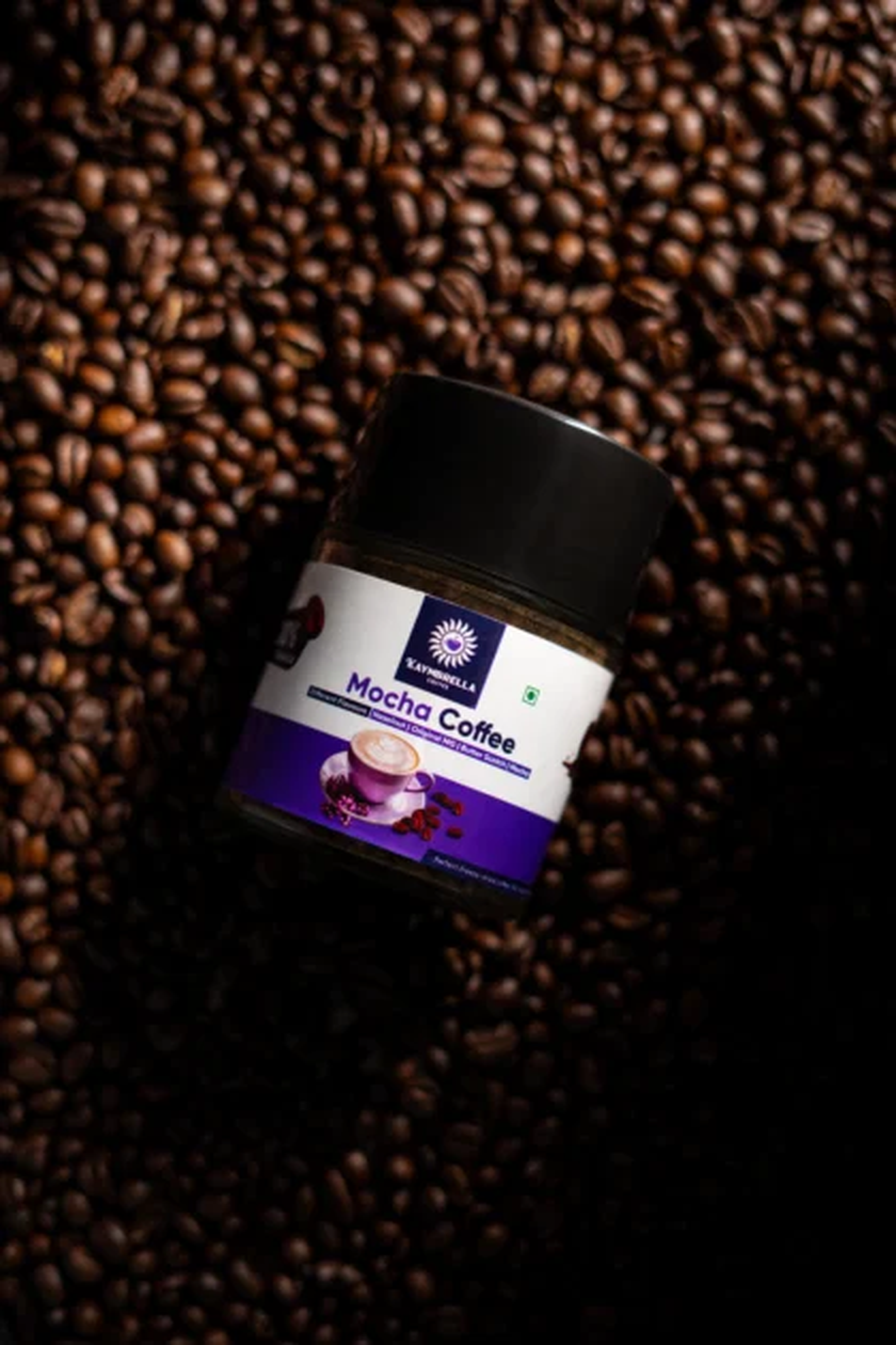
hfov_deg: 27.0
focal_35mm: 50
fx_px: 1867
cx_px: 448
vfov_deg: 39.6
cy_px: 672
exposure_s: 1/160
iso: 800
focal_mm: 50
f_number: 2.5
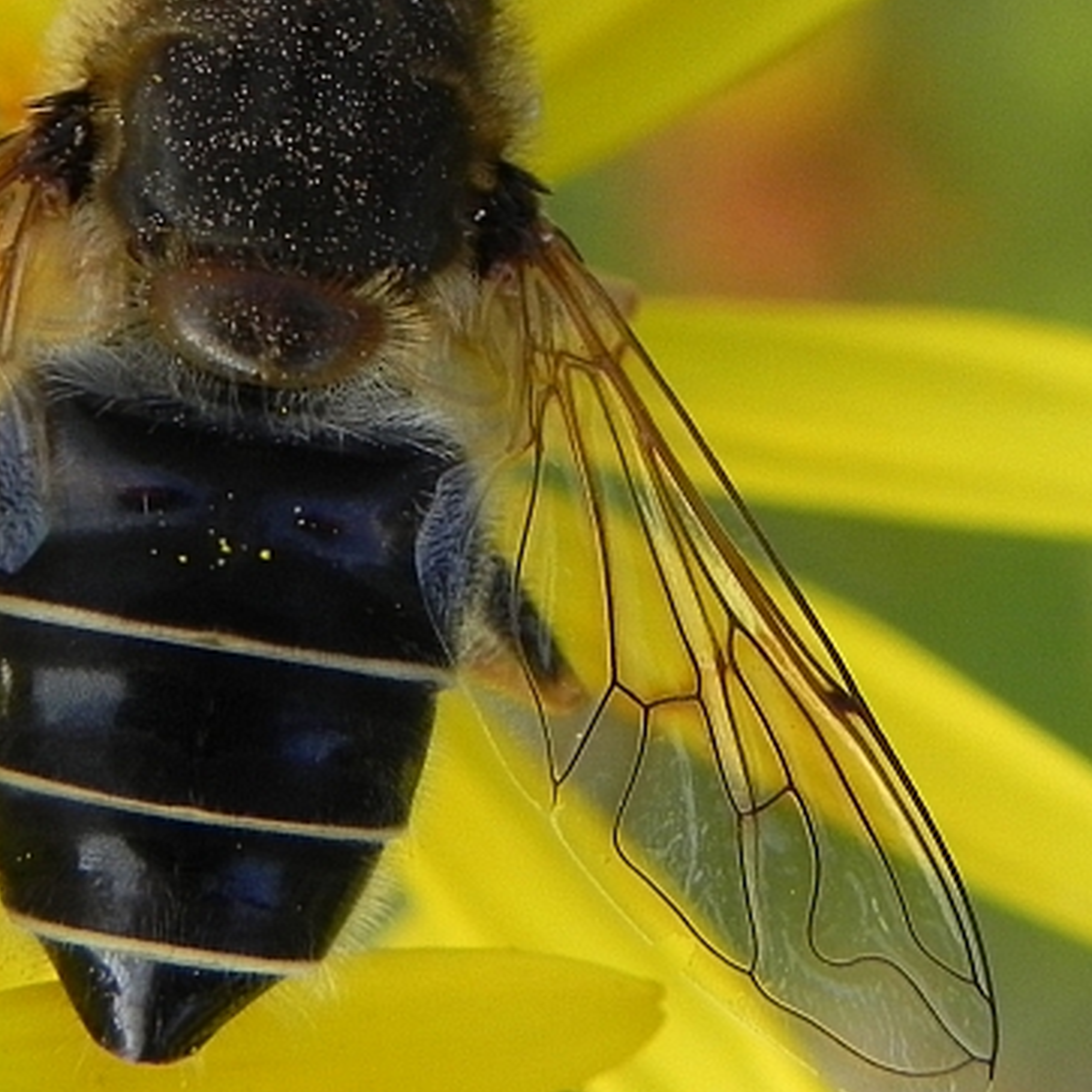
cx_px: 346
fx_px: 9351
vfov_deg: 6.7
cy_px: 529
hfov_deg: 6.7
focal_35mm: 262
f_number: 4
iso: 160
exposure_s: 1/227
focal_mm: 18.8
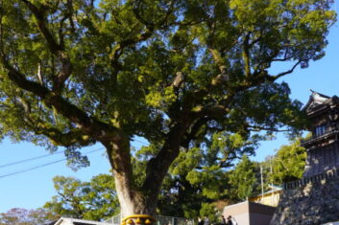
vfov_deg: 26.4
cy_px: 144
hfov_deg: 38.9
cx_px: 160
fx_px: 480
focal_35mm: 51
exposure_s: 1/125
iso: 100
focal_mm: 16
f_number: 8
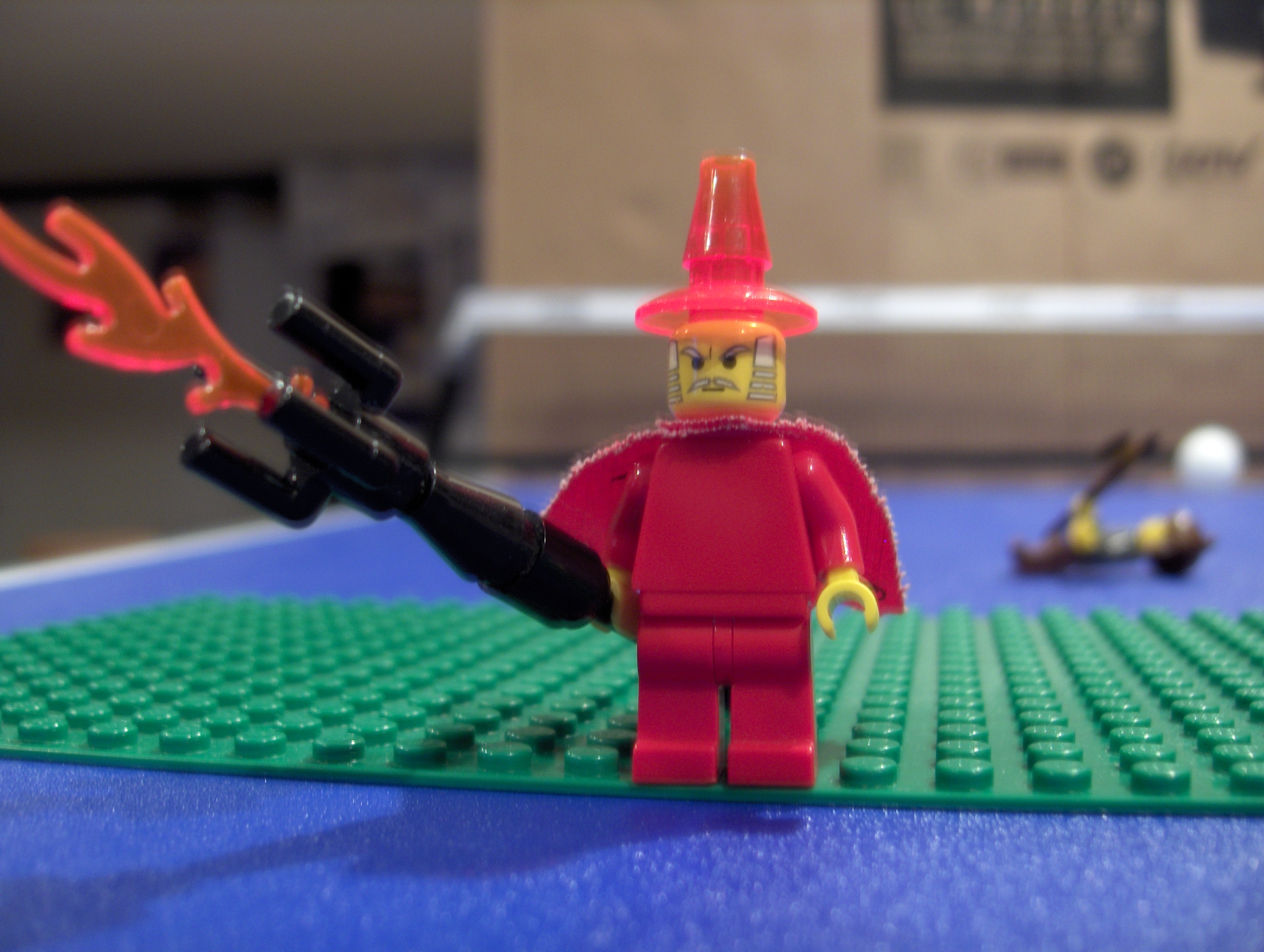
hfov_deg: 47.8
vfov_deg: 36.9
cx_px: 632
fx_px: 1426
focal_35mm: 39
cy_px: 476
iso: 100
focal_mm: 8
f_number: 2.8
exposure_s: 1/1.52
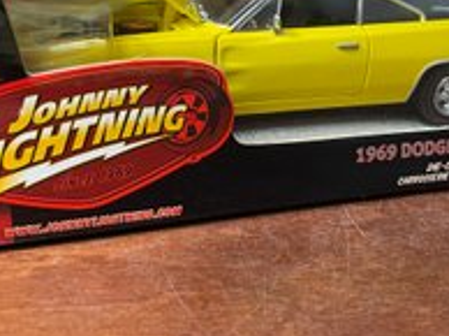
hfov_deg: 40.7
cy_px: 71
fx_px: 596
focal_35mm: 46
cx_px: 302
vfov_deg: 30.7
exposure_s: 1/60
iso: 160
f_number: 1.6
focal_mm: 4.2
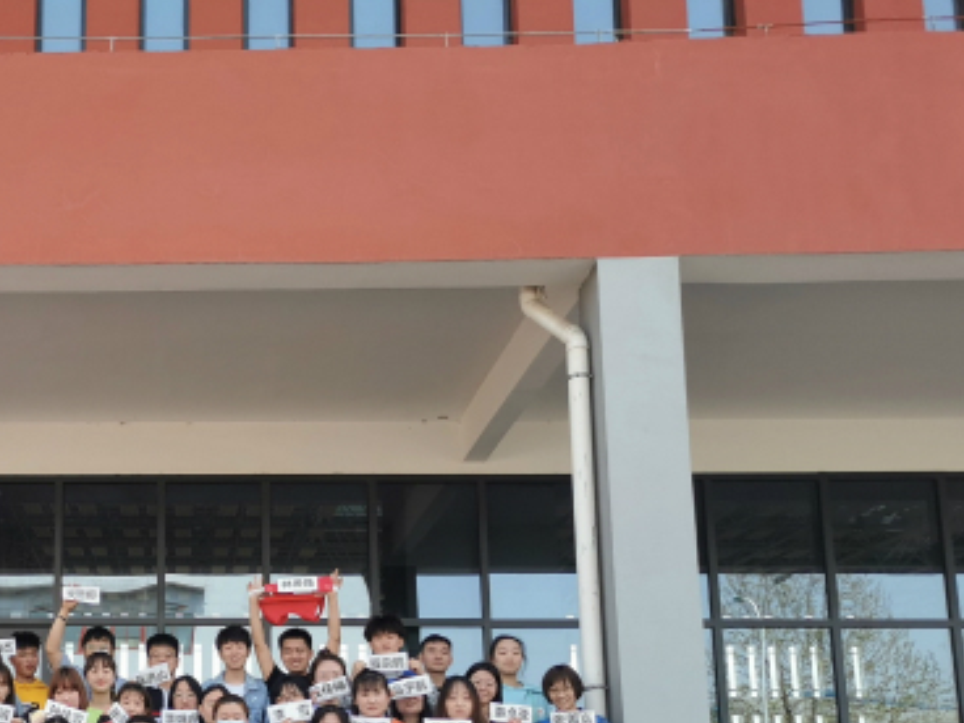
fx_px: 1309
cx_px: 147
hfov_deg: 38.4
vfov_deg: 29.9
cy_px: 618
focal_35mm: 47
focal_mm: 5.58
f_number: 1.8
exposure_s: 1/667
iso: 50
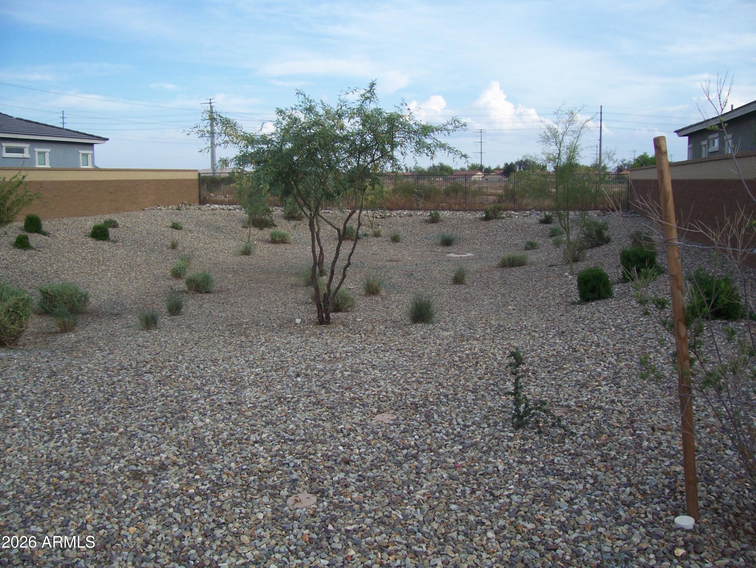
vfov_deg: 41.8
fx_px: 743
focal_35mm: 34
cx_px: 378
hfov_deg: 53.9
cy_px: 284
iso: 80
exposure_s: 1/640
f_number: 2.7
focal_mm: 5.6
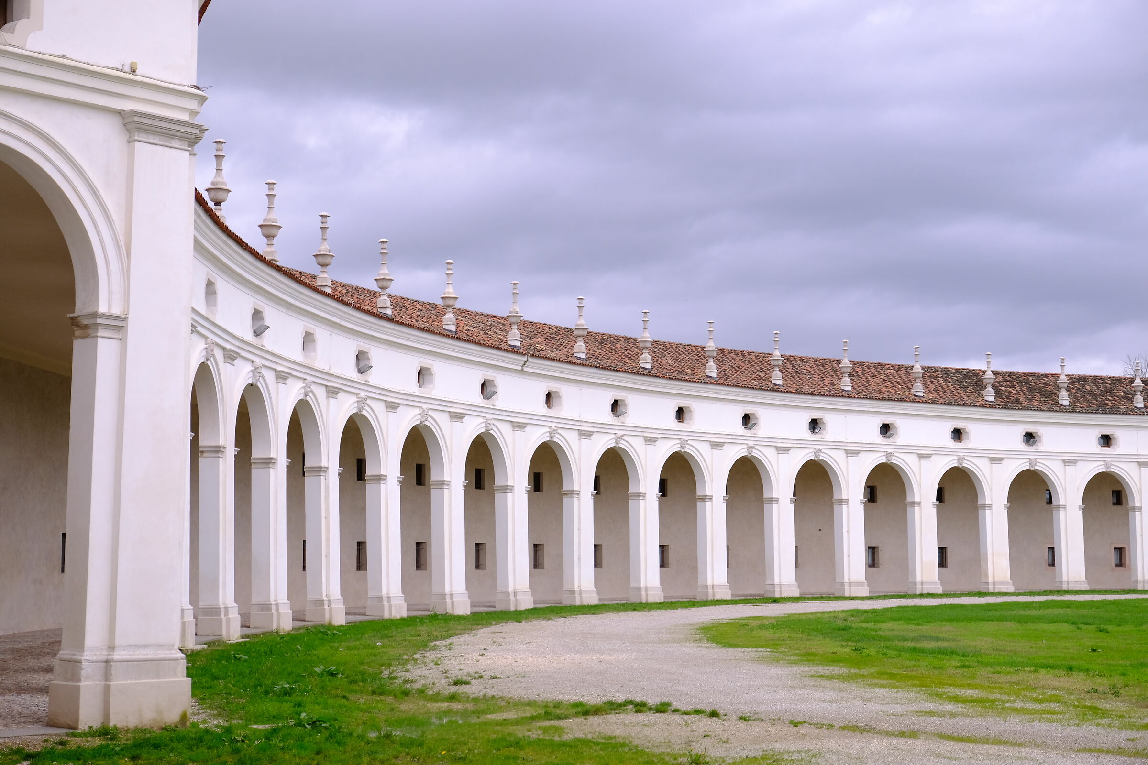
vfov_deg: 22.6
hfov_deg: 33.4
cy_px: 382
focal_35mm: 60
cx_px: 574
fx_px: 1913
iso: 400
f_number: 2.8
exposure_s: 1/240
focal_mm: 40.1
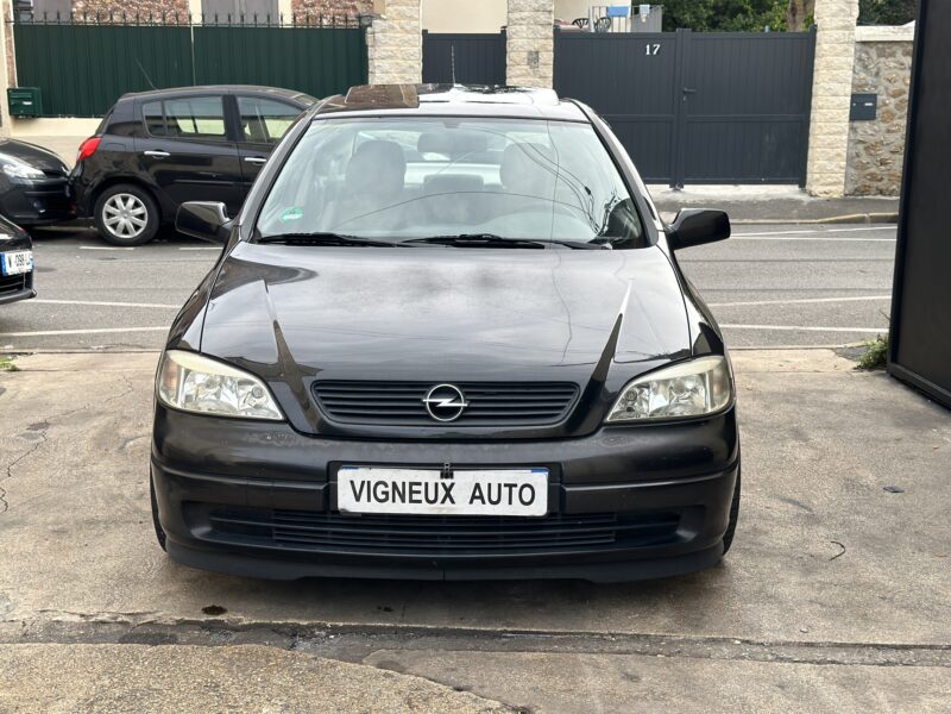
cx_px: 476
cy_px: 357
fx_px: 1319
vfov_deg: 30.3
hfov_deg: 39.7
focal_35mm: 48
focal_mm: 6.86
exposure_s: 1/944
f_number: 1.78
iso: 64
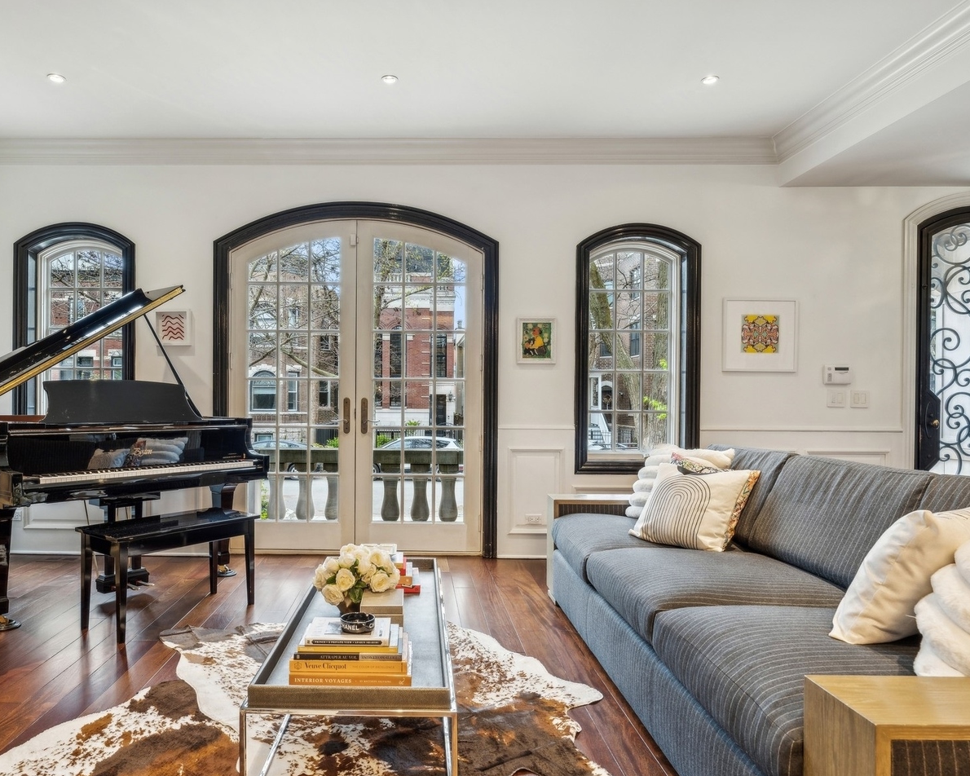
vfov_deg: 60.8
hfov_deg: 72.1
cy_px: 407
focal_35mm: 23
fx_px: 660
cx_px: 408
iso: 320
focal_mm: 18
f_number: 8
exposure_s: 1/6
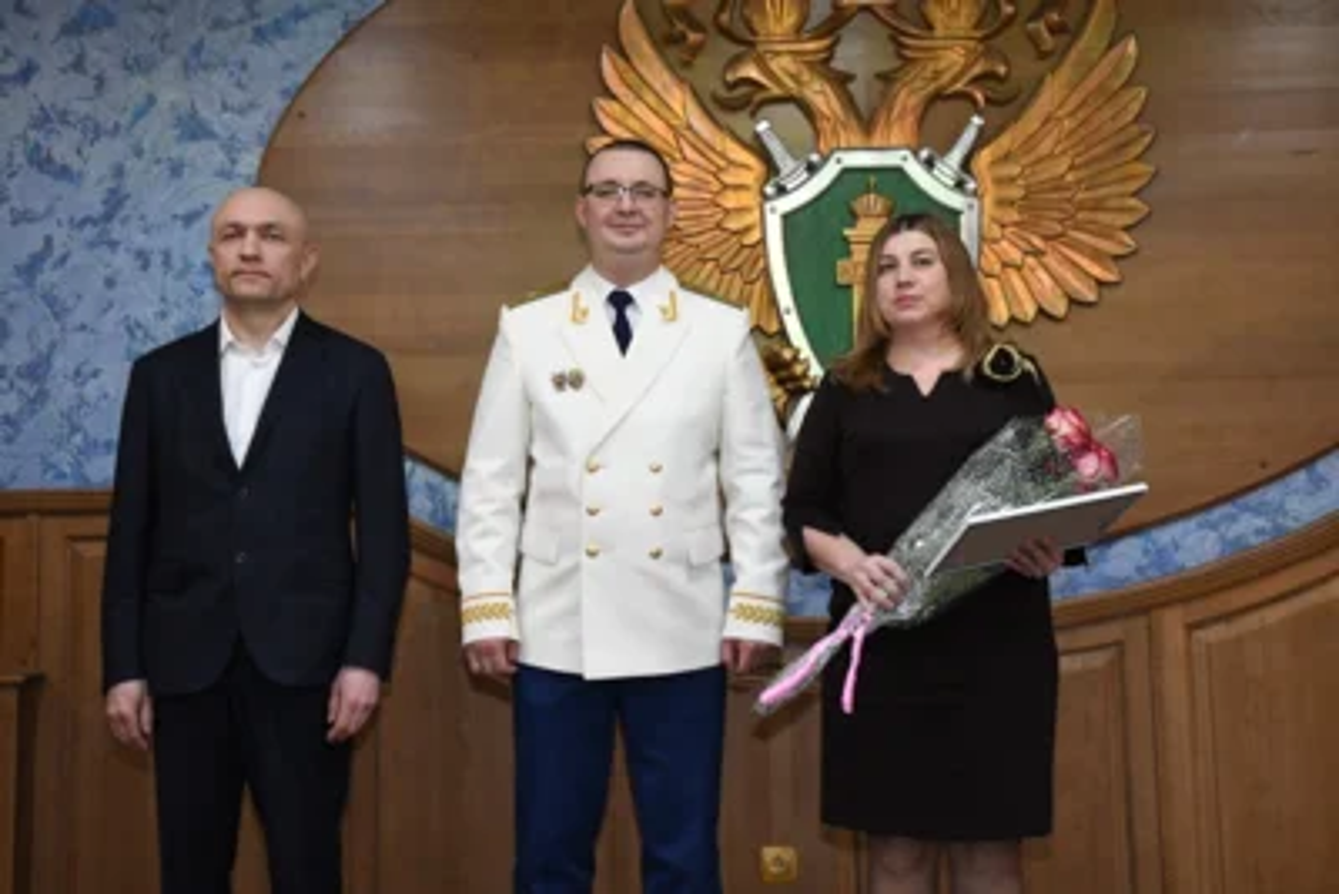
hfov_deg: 41.1
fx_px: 1786
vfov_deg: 28.1
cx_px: 670
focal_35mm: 48
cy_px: 447
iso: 2500
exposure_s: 1/160
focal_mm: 32
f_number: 5.6
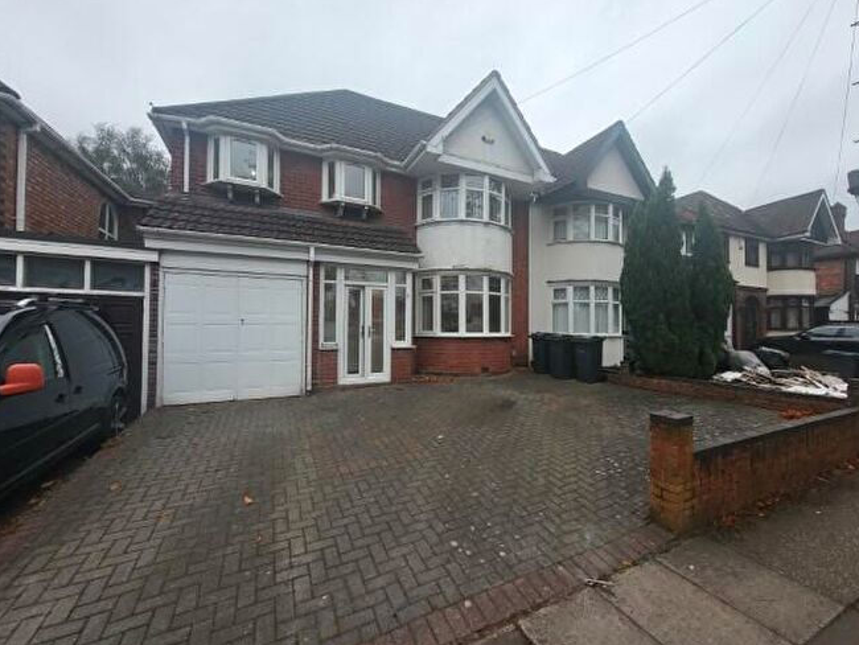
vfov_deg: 85.7
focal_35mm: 14
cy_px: 319
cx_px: 457
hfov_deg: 101.9
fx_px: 348
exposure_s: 1/100
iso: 50
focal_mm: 1.74
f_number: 2.2
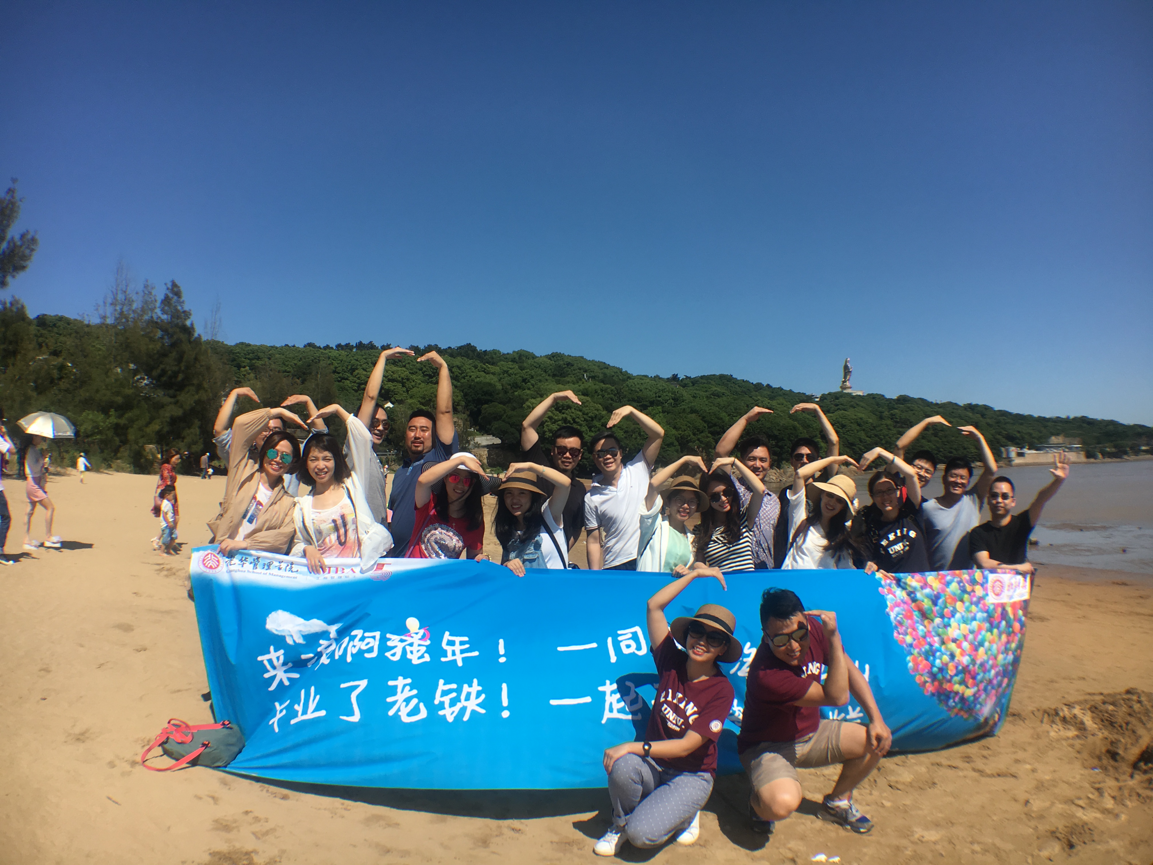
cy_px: 432
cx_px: 576
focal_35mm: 29
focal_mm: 4.15
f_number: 2.2
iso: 25
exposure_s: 1/2404
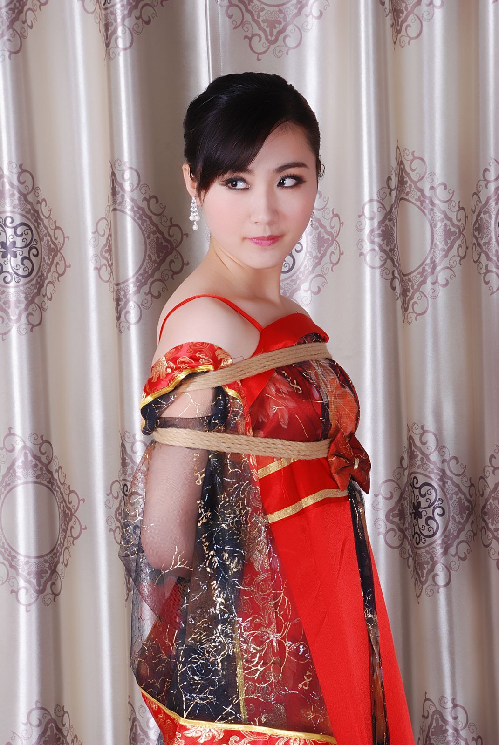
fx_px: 2177
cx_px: 250
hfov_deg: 13.1
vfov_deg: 19.4
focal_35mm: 105
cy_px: 372
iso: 100
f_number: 11
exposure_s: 1/8
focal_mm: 70
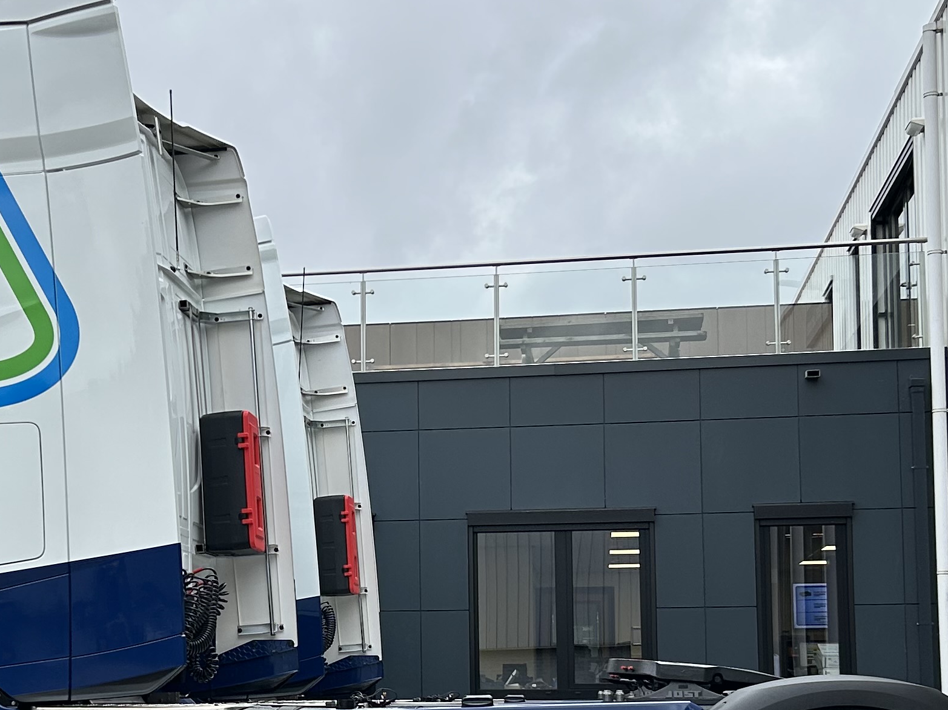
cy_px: 549
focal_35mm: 67
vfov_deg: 21.7
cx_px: 293
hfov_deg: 28.7
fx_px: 1834
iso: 50
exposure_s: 1/1645
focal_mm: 5.7
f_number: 1.5
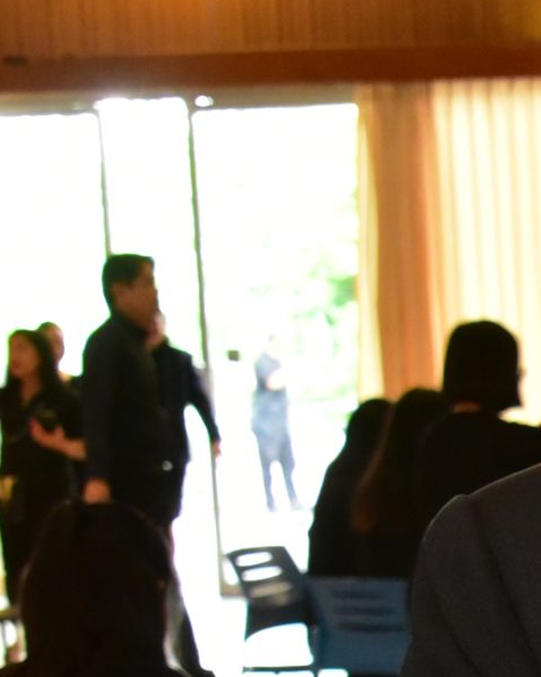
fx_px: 2762
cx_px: 1155
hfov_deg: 10.2
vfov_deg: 13.6
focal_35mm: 138
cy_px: 761
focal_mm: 35
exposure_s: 1/100
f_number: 6.3
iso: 8000
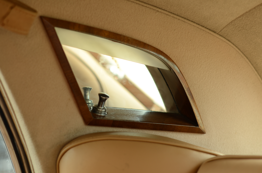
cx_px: 131
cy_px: 86
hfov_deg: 27.0
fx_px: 545
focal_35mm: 75
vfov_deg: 18.1
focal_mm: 50
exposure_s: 1/50
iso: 160
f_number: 2.5
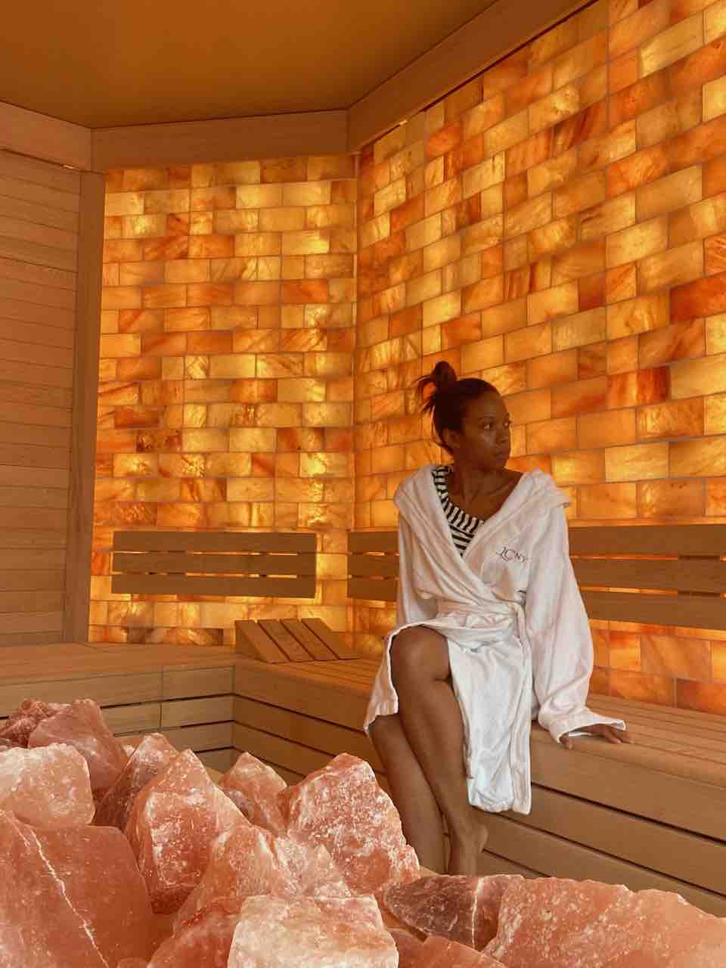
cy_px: 484
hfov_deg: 46.8
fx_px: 839
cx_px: 363
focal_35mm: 30
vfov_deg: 60.0
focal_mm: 2.71
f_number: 2.2
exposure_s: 1/109
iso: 100
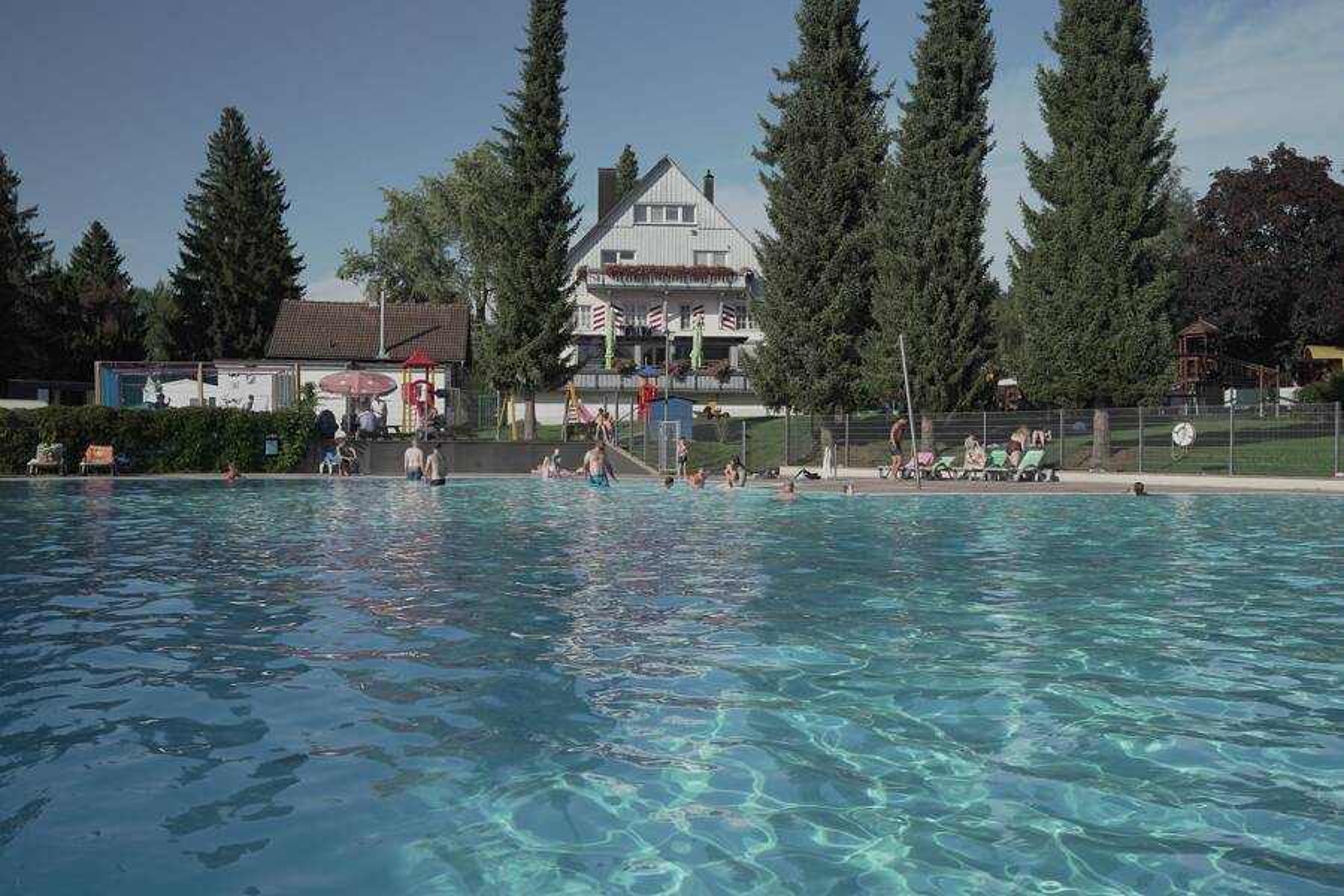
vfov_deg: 37.9
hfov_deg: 54.4
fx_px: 1307
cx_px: 672
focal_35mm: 35
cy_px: 448
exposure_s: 1/1000
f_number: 6.3
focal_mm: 35
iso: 400
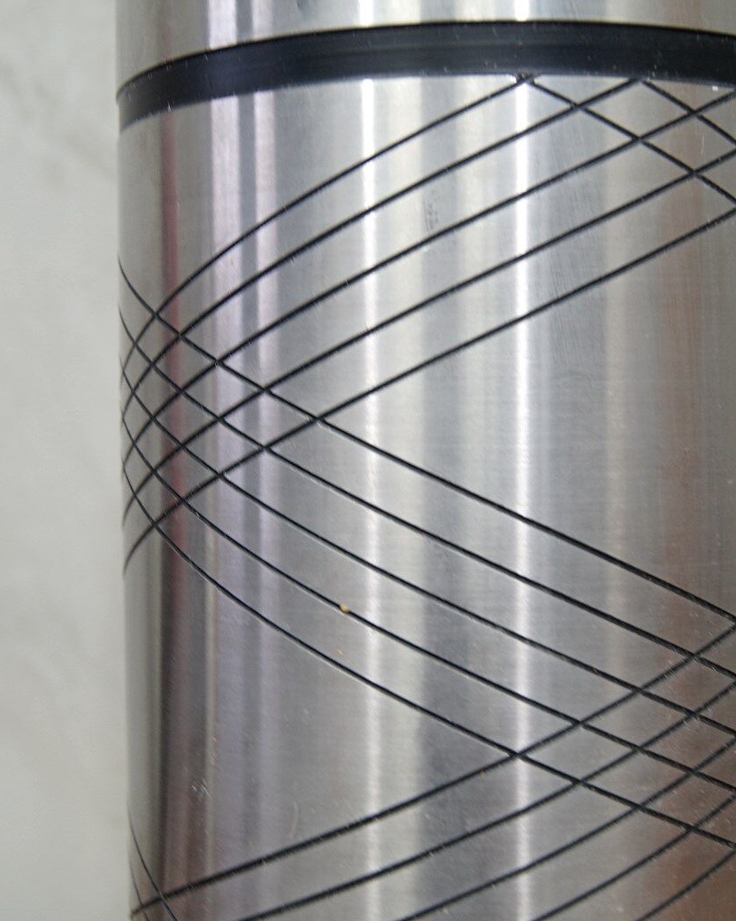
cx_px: 367
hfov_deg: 29.7
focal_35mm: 51
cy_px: 462
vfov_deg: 36.7
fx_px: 1389
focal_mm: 30
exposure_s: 1/10
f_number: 6.3
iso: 400
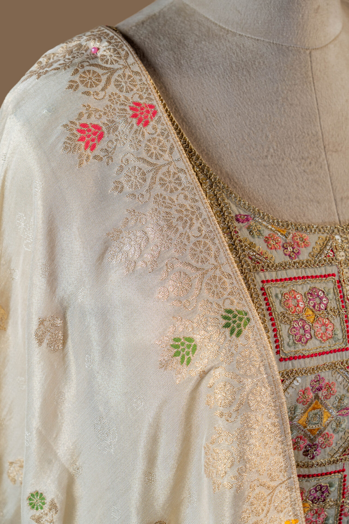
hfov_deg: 15.7
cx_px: 174
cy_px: 262
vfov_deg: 23.4
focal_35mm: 87
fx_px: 1265
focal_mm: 87
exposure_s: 1/100
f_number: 7.1
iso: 100
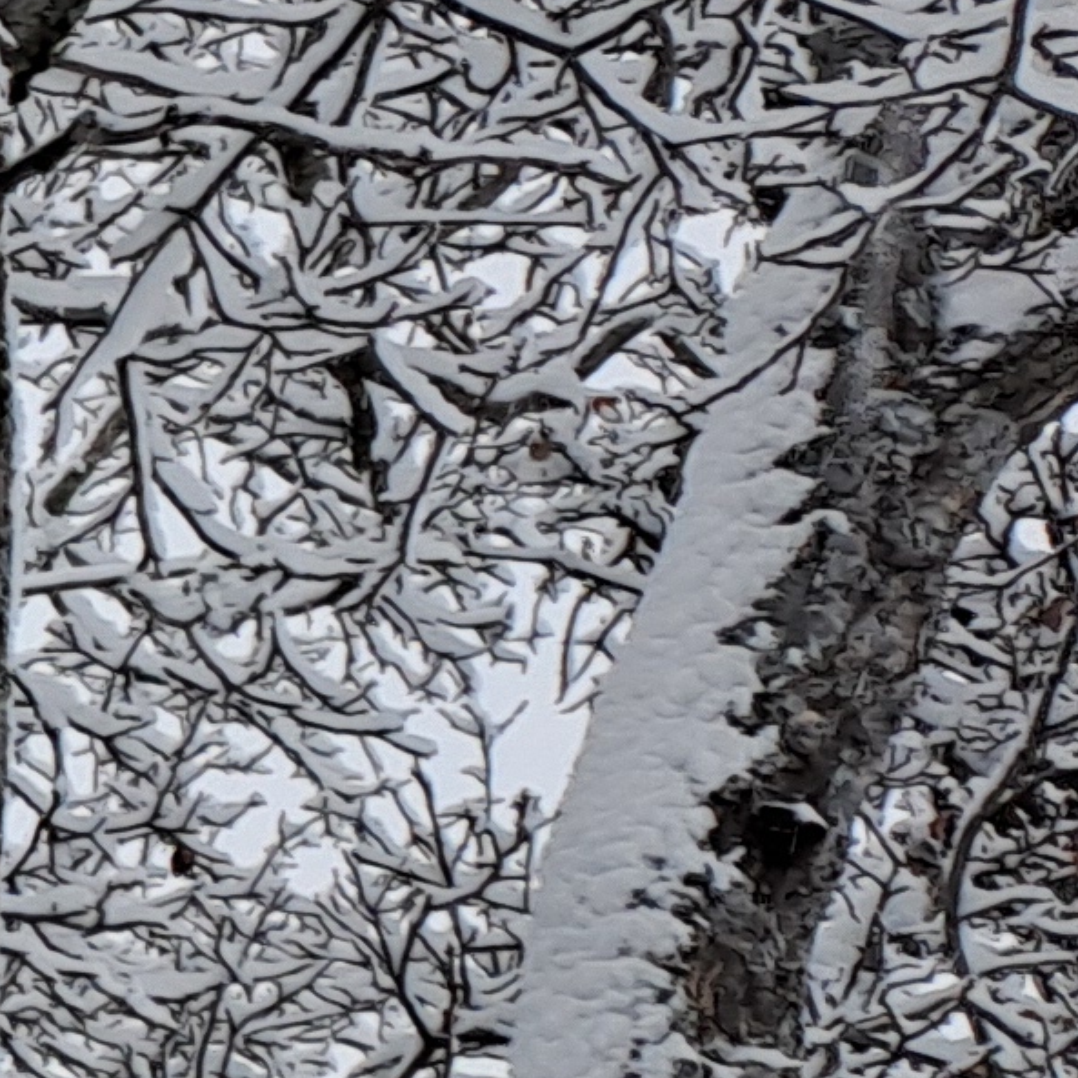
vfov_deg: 11.7
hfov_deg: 8.8
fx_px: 5250
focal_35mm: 149
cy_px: 565
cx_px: -2521
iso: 32
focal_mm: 4.65
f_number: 1.8
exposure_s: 1/50
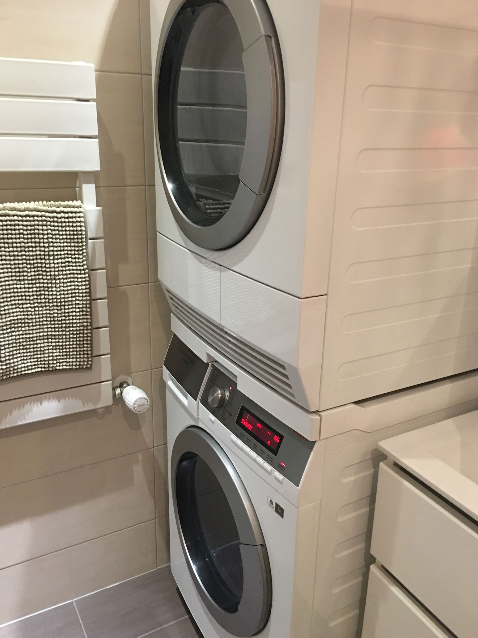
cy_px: 327
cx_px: 245
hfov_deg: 46.8
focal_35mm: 30
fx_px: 552
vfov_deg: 60.0
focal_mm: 4.15
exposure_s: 1/10
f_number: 2.2
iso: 80
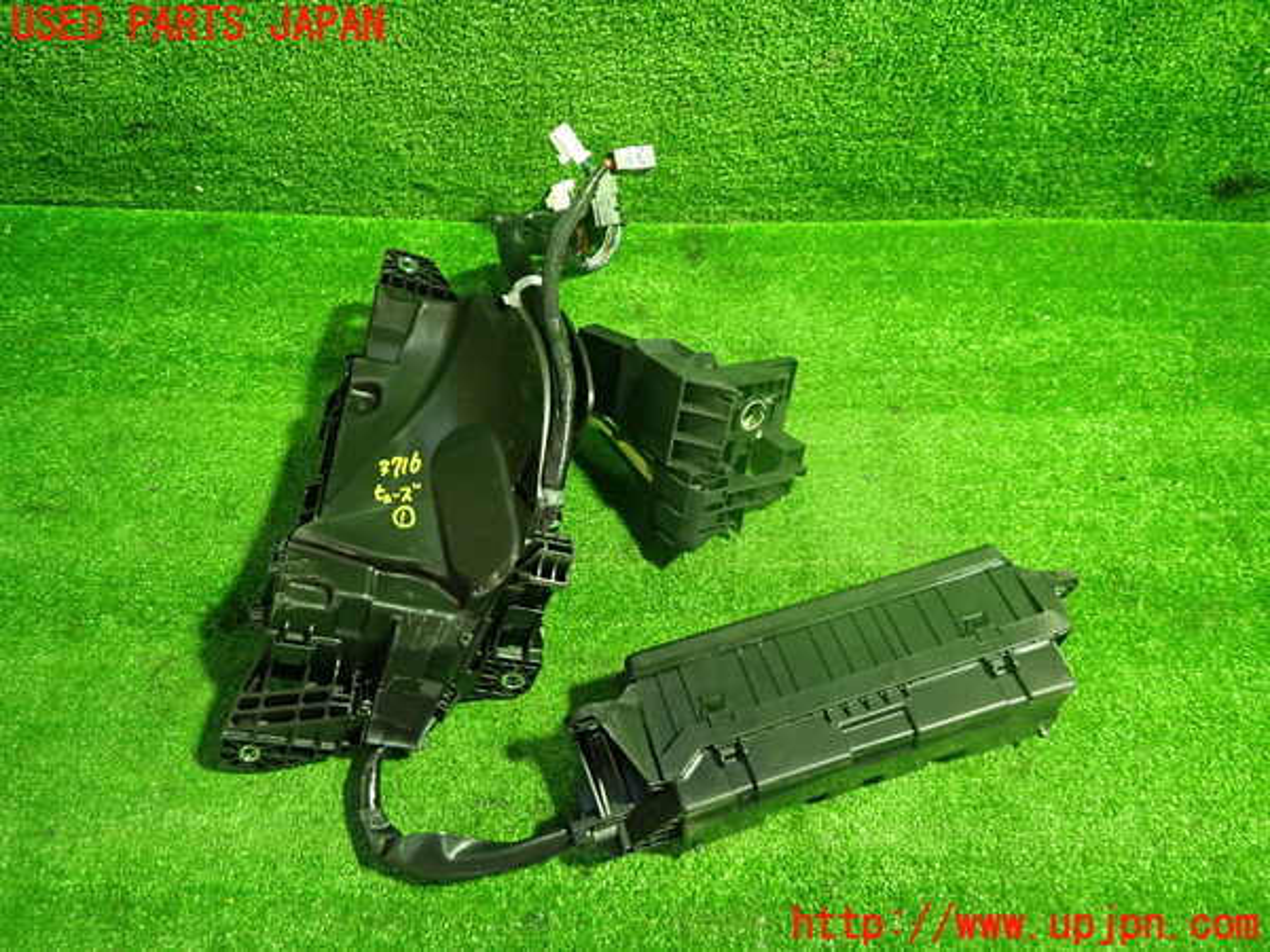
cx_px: 635
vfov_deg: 54.9
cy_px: 476
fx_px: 917
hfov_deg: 69.4
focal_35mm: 25
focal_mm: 4.5
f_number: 2
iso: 500
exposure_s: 1/30
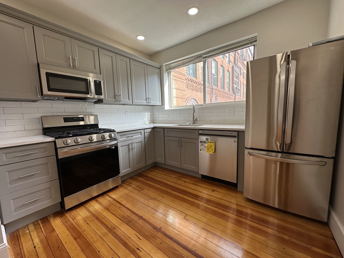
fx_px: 139
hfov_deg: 102.1
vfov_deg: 85.7
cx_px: 172
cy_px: 129
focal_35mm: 14
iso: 40
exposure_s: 1/152
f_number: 2.2
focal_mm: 2.22
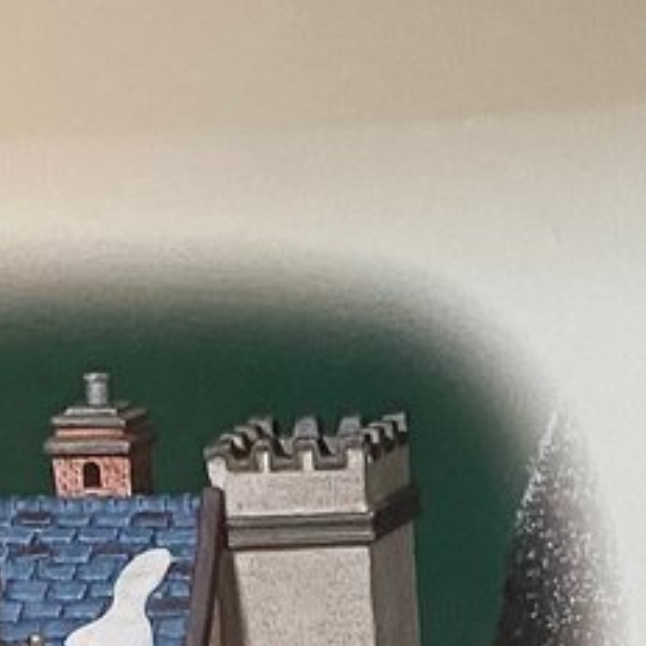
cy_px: 931
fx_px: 3167
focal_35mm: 150
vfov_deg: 11.2
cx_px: 831
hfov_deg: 11.4
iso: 500
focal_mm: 4.25
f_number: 1.8
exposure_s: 1/40
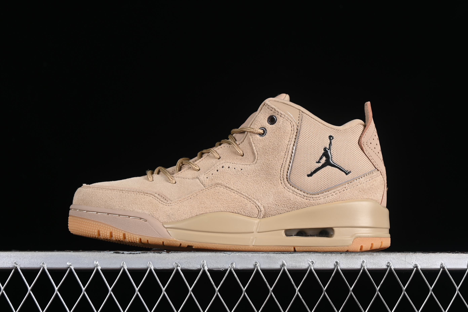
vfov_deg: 18.2
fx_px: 975
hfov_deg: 27.0
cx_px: 234
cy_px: 156
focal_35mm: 75
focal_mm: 50
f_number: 7.1
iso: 160
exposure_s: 1/60
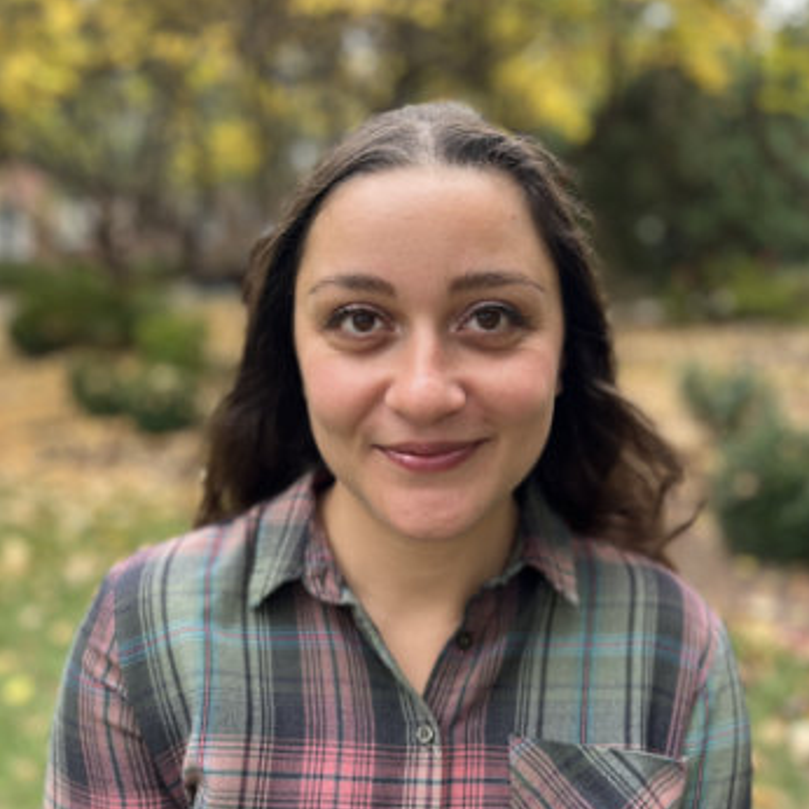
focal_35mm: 31
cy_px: 410
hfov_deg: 52.5
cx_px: 407
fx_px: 820
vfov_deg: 52.5
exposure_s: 1/164
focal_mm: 5.1
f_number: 1.6
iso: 40
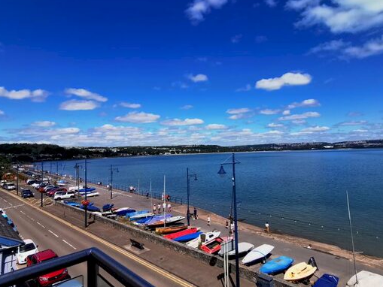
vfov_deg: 61.1
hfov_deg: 76.3
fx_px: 243
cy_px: 139
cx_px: 198
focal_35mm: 22
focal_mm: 2.35
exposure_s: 1/1701
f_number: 2.2
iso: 50
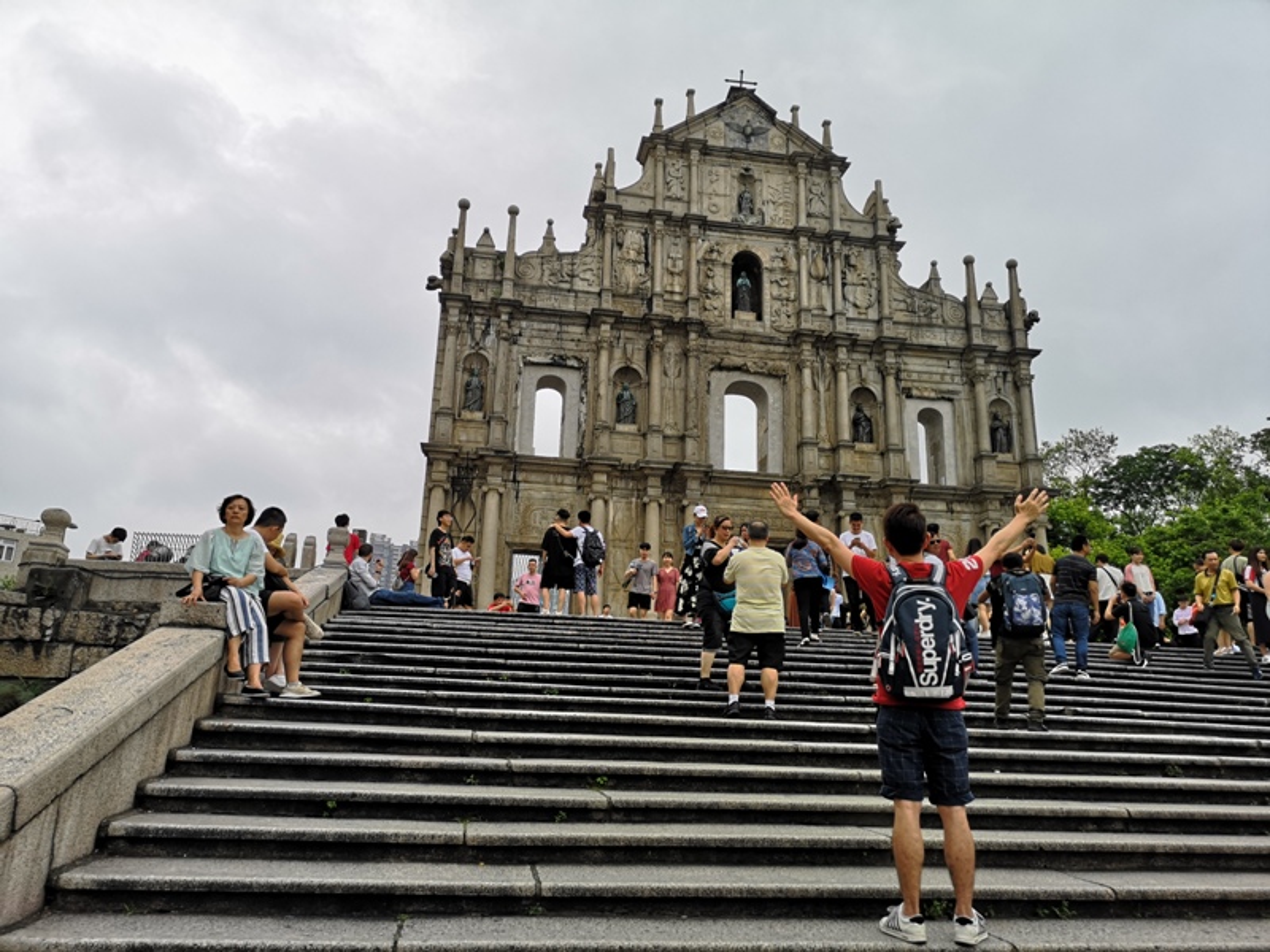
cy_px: 476
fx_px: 991
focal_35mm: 27
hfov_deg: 65.3
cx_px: 635
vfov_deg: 51.4
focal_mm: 3.95
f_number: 1.8
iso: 50
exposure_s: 1/894
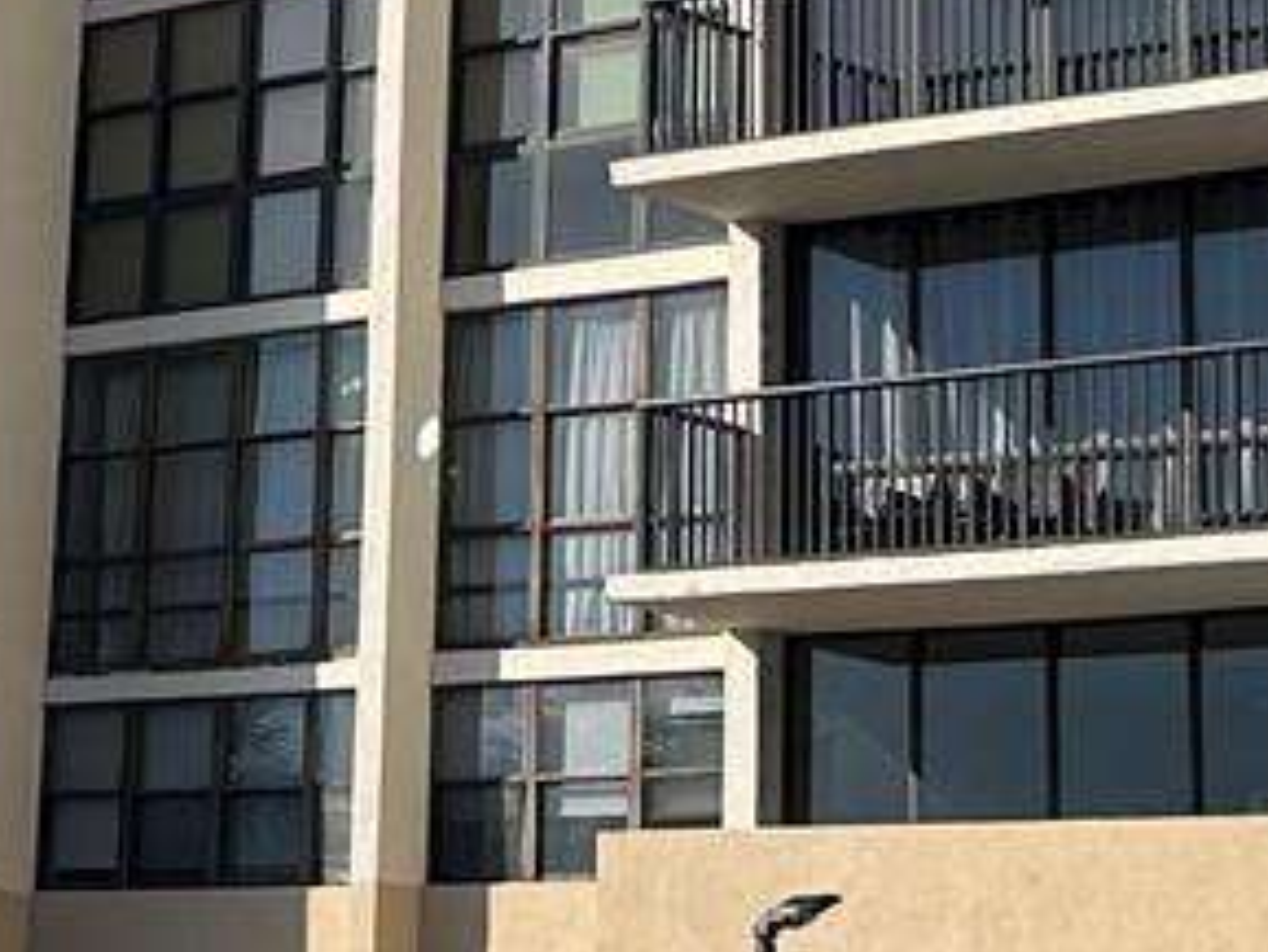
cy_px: -583
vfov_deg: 9.9
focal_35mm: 144
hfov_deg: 13.5
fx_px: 5277
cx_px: -66
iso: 50
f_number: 1.5
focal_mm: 5.7
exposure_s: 1/4831
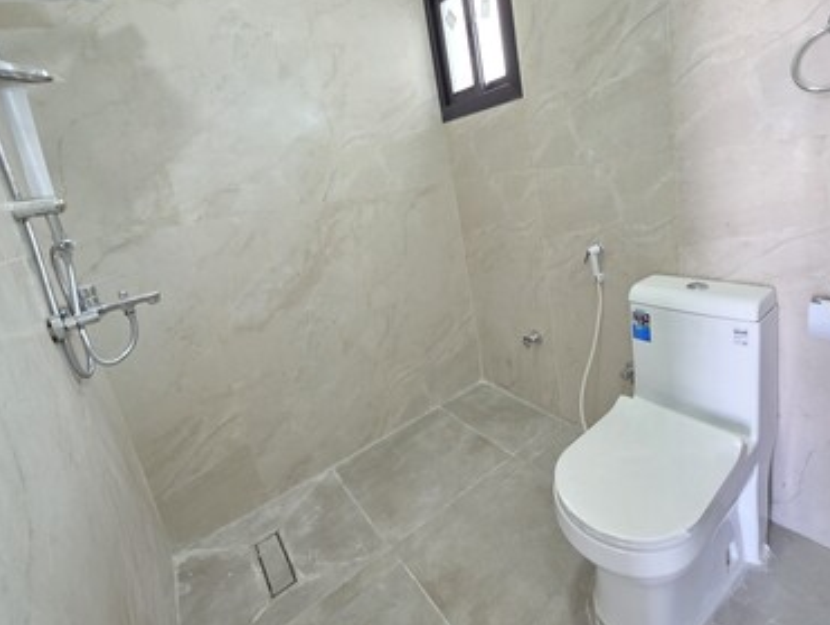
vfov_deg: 77.6
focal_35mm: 16
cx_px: 489
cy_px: 263
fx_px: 384
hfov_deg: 93.5
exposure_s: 1/100
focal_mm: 2.2
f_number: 1.9
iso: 250
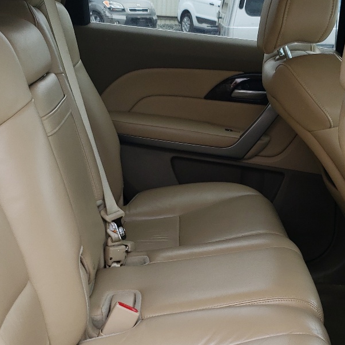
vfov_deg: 27.9
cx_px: 175
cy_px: 240
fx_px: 688
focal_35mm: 61
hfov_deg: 28.2
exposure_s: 1/435
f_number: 1.5
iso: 50
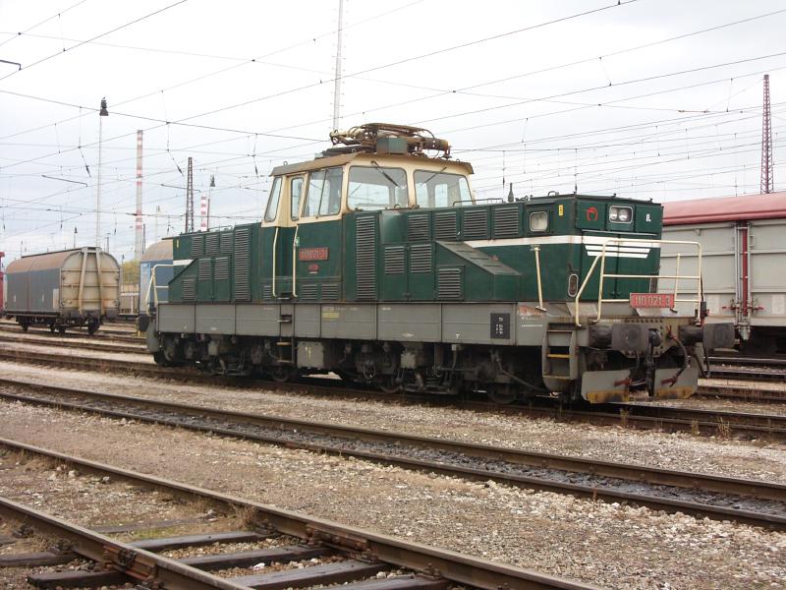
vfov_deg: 21.3
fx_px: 1567
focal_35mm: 69
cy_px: 295
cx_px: 393
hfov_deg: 28.2
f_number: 3.2
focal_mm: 11.4
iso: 200
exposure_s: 1/15
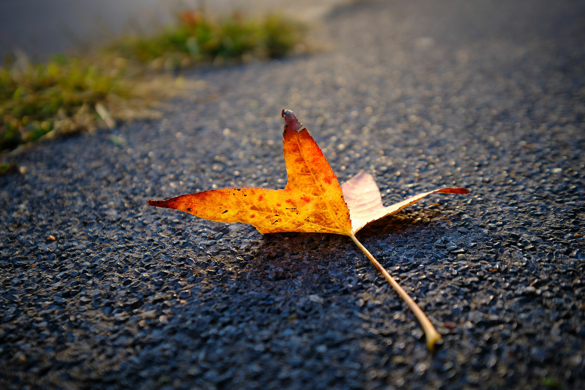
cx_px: 292
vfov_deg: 36.9
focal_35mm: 36
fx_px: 585
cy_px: 195
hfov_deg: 53.1
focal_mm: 24
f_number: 4
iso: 400
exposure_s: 1/500
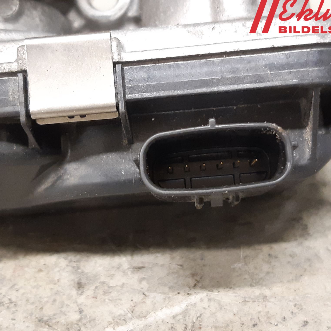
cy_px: 164
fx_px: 335
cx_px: 160
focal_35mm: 31
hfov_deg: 52.5
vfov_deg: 52.5
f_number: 1.7
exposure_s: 1/25
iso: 250
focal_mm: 3.93
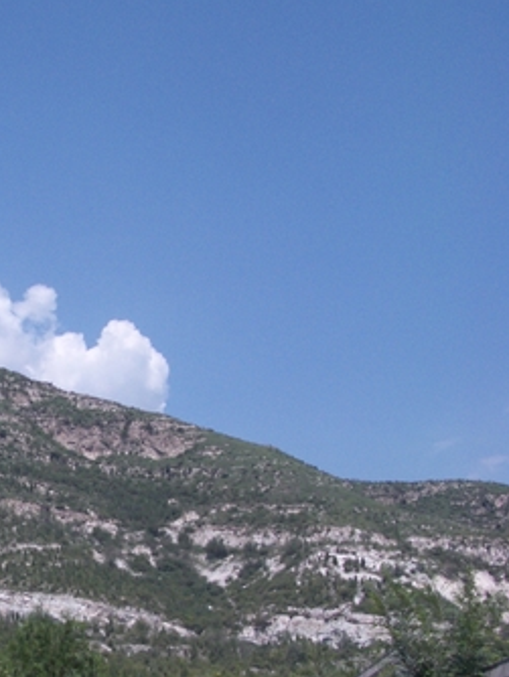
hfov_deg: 21.4
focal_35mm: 67
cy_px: 418
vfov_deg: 28.9
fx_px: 1312
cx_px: 32
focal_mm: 5.8
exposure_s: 1/800
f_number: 4.3
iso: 50
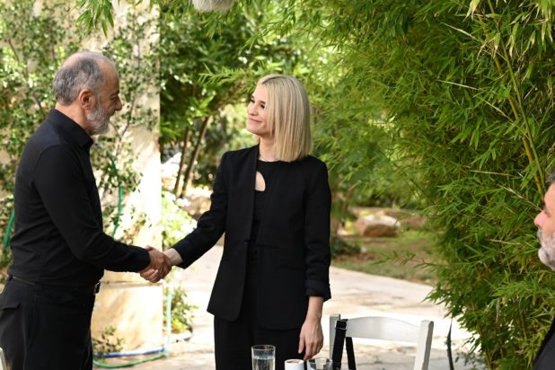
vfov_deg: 22.6
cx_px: 278
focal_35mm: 60
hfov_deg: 33.4
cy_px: 185
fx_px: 925
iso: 100
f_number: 2.5
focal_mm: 40
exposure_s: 1/250
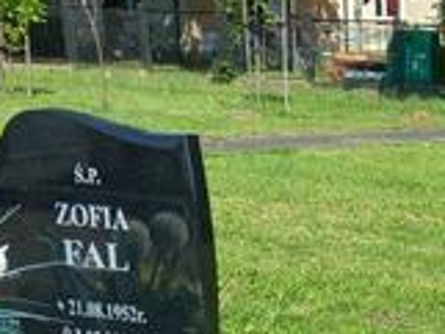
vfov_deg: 10.9
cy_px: 676
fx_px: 1595
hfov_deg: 15.3
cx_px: 536
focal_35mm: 124
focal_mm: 4.6
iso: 25
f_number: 2
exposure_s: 1/697
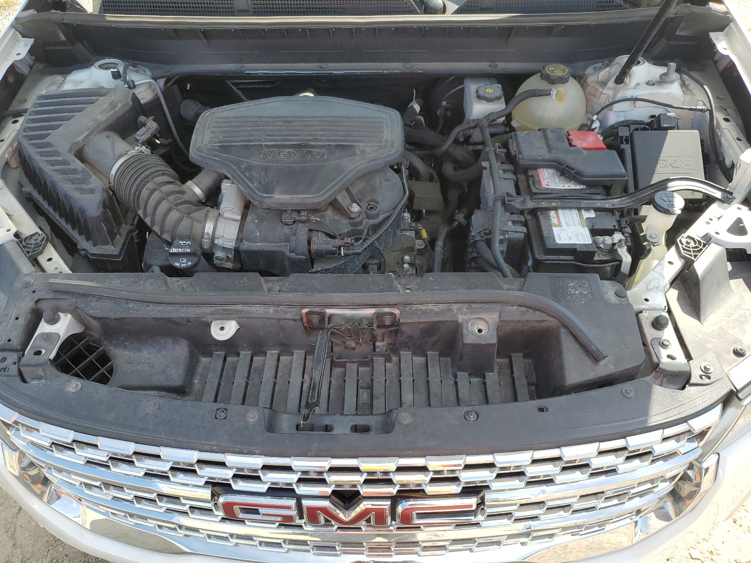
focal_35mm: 26
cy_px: 282
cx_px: 376
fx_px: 564
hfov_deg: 67.3
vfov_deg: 53.1
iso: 50
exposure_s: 1/714
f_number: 1.5
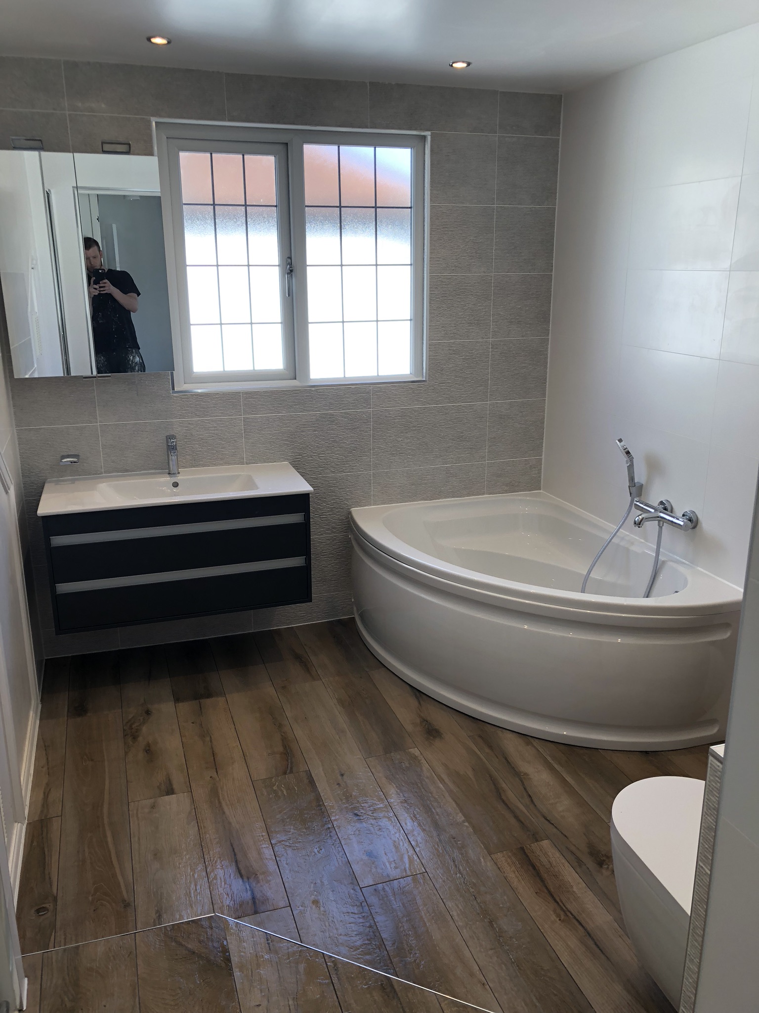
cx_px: 380
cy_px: 506
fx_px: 819
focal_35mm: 28
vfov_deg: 63.4
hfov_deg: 49.7
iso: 25
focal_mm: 3.99
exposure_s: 1/100
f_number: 1.8
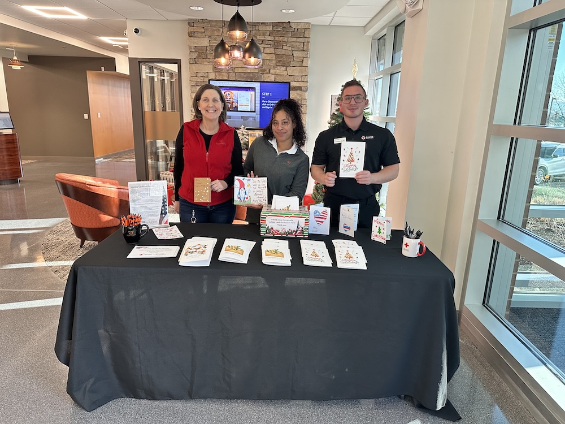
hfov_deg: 71.6
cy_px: 212
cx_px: 282
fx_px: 392
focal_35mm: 24
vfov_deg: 56.8
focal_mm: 6.86
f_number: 1.78
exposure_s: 1/121
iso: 200
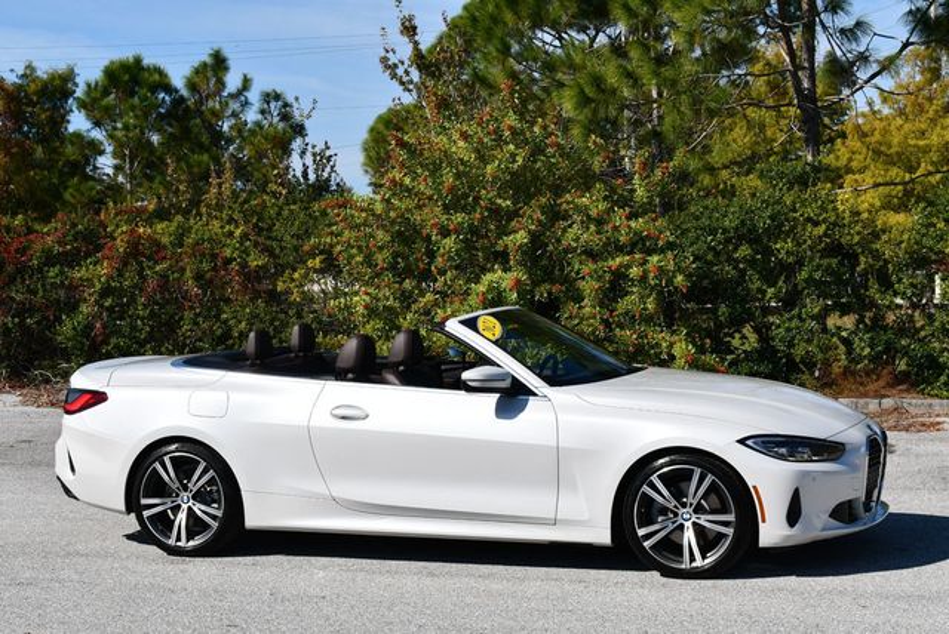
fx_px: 2005
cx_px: 474
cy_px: 317
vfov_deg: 18.0
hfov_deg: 26.6
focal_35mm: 76
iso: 100
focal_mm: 38
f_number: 10
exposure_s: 1/400
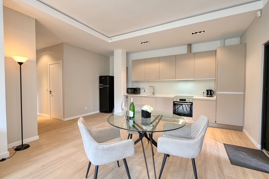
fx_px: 123
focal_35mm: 16
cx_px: 134
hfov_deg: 95.0
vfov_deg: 72.0
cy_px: 90
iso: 220
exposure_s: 1/60
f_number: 4
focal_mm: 16.5
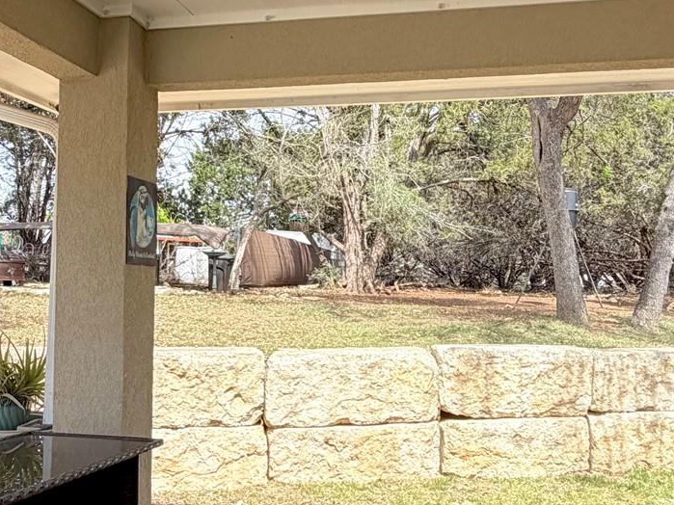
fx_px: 798
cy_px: 286
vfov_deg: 35.1
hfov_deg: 45.8
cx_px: 320
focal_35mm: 41
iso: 40
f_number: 2.2
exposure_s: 1/554
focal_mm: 2.22
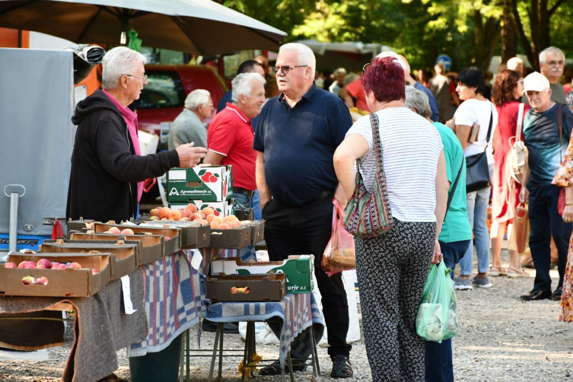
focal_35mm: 157
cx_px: 286
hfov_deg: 13.1
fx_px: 2499
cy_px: 191
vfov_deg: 8.7
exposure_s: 1/250
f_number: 5.6
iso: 800
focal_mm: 105
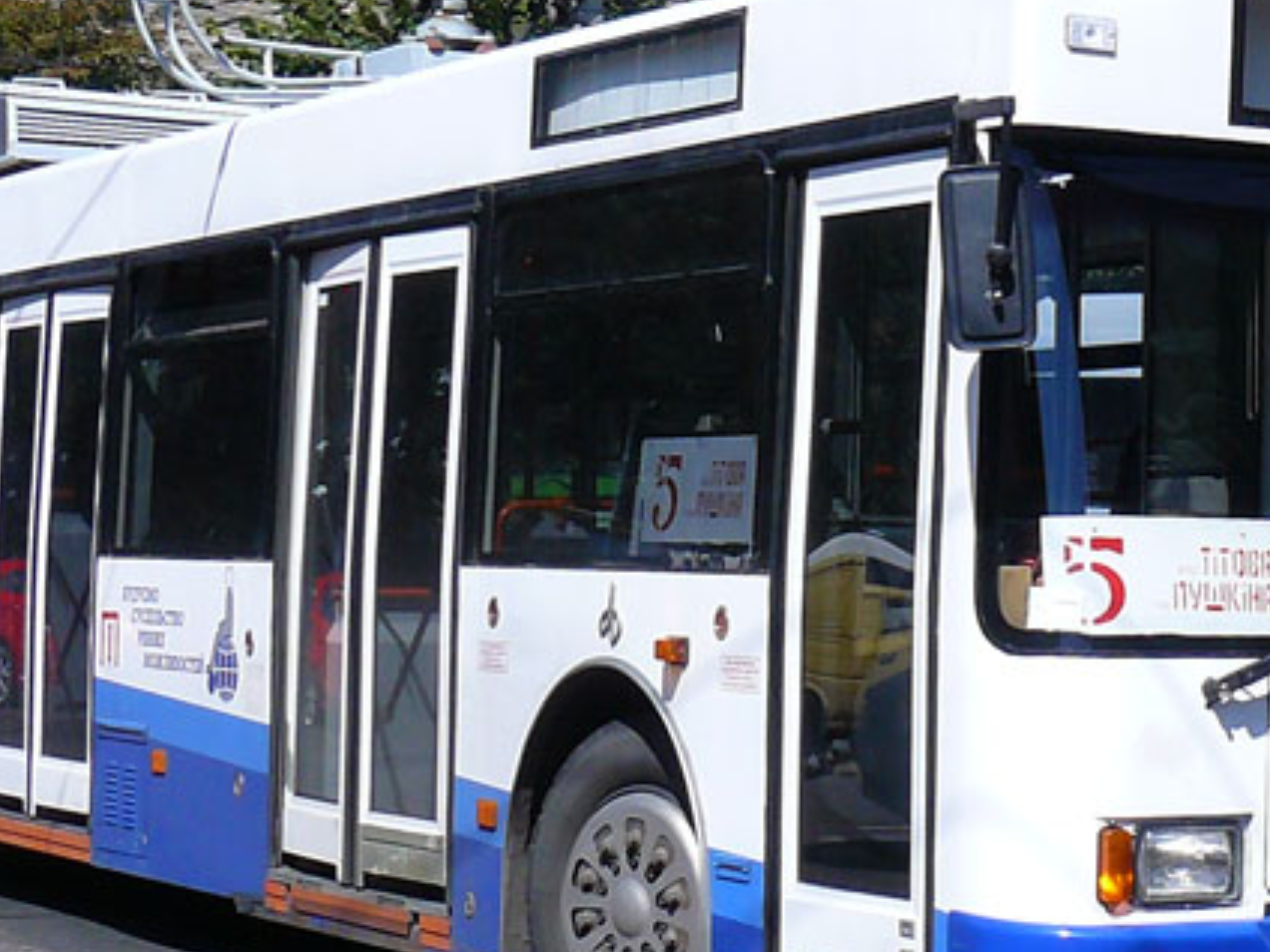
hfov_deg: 22.3
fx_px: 3192
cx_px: 952
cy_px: 269
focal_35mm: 87
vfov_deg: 16.9
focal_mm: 6
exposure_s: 1/500
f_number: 5
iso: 100
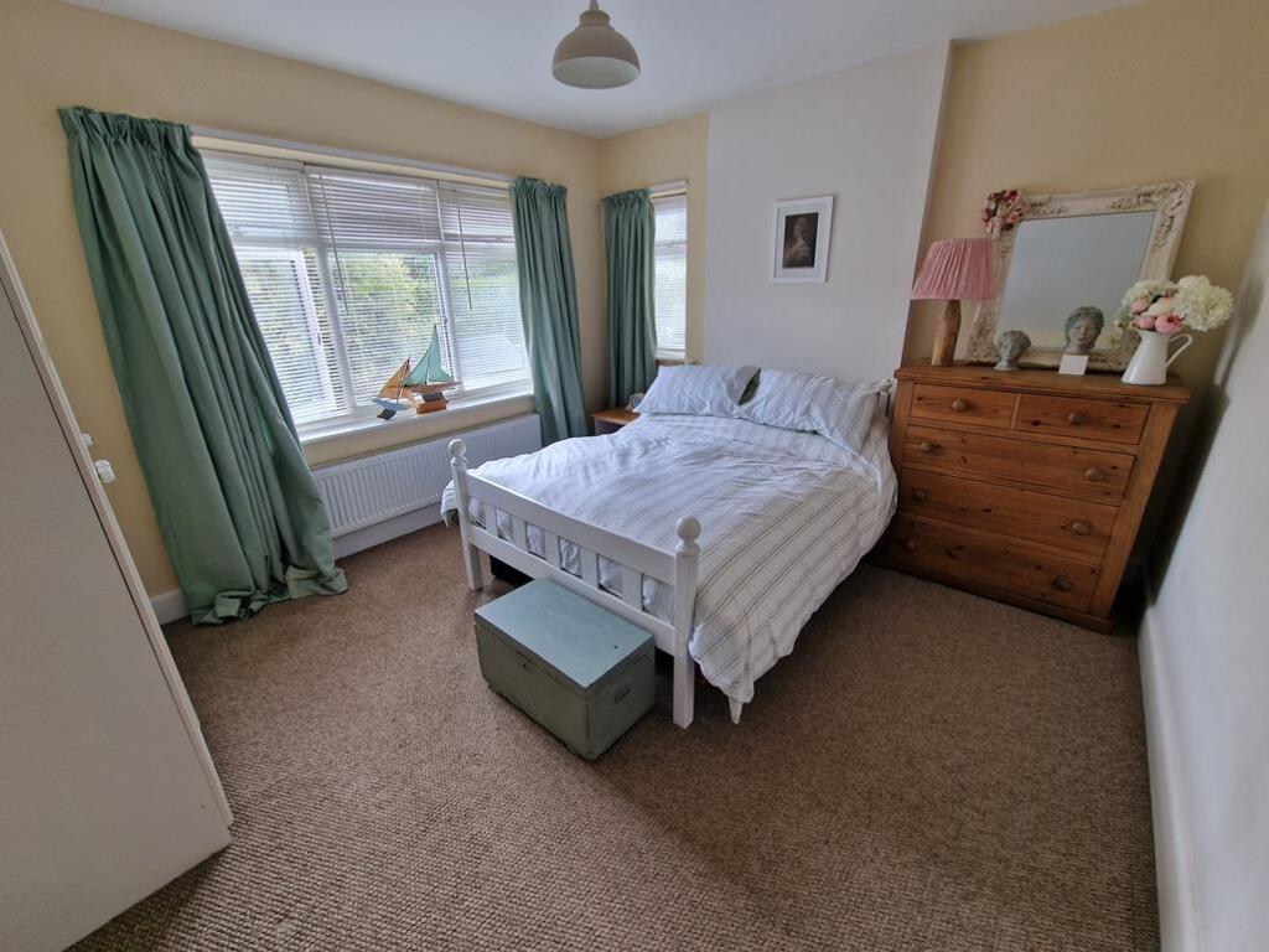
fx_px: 477
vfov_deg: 89.9
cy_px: 476
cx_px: 634
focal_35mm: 13
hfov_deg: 106.2
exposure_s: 1/60
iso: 50
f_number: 2.2
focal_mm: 2.2
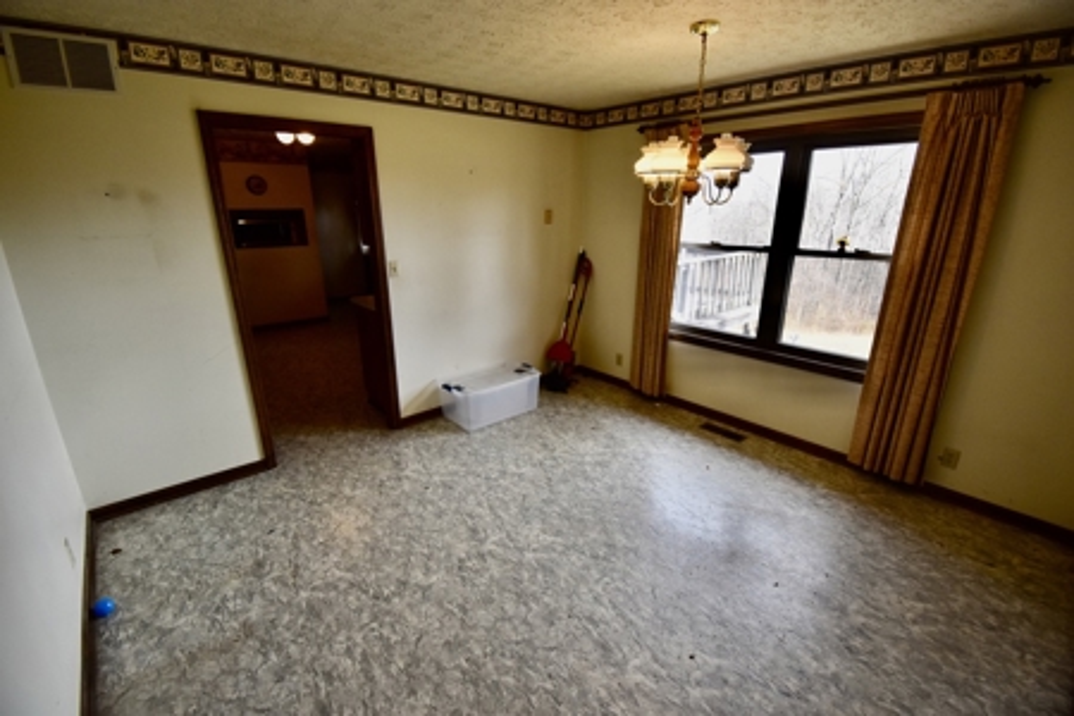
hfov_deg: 100.4
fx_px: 447
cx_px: 537
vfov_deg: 77.3
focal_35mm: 15
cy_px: 358
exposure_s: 1/125
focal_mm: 10
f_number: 5.6
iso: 400
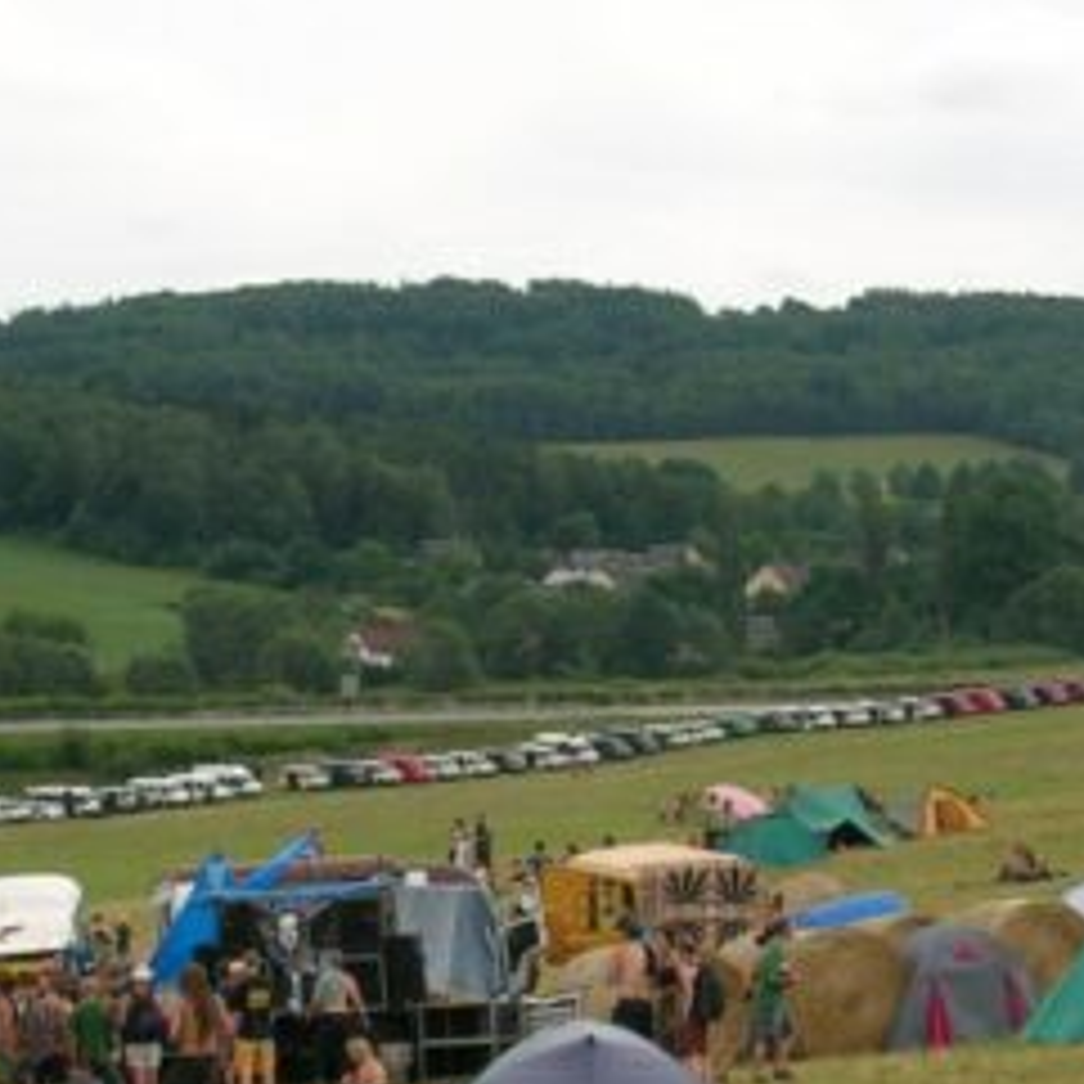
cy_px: 776
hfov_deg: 12.6
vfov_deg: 12.5
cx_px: 463
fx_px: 4925
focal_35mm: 139
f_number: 6.3
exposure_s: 1/187
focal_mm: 10.5
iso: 50
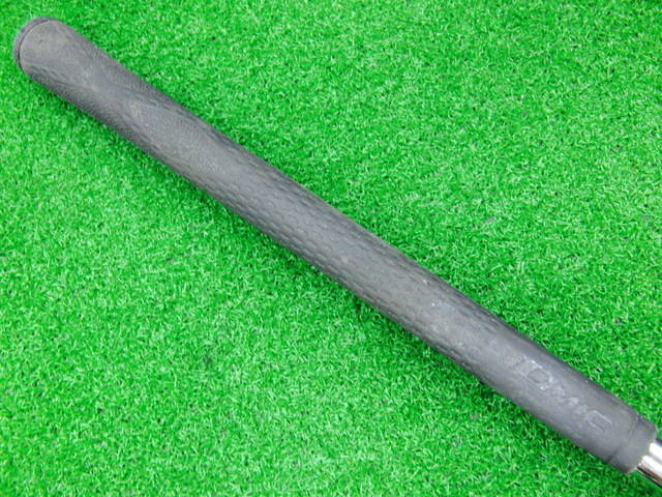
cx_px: 331
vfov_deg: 38.7
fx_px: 708
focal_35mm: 37
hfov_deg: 50.1
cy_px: 248
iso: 400
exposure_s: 1/15
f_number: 3.6
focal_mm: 6.42
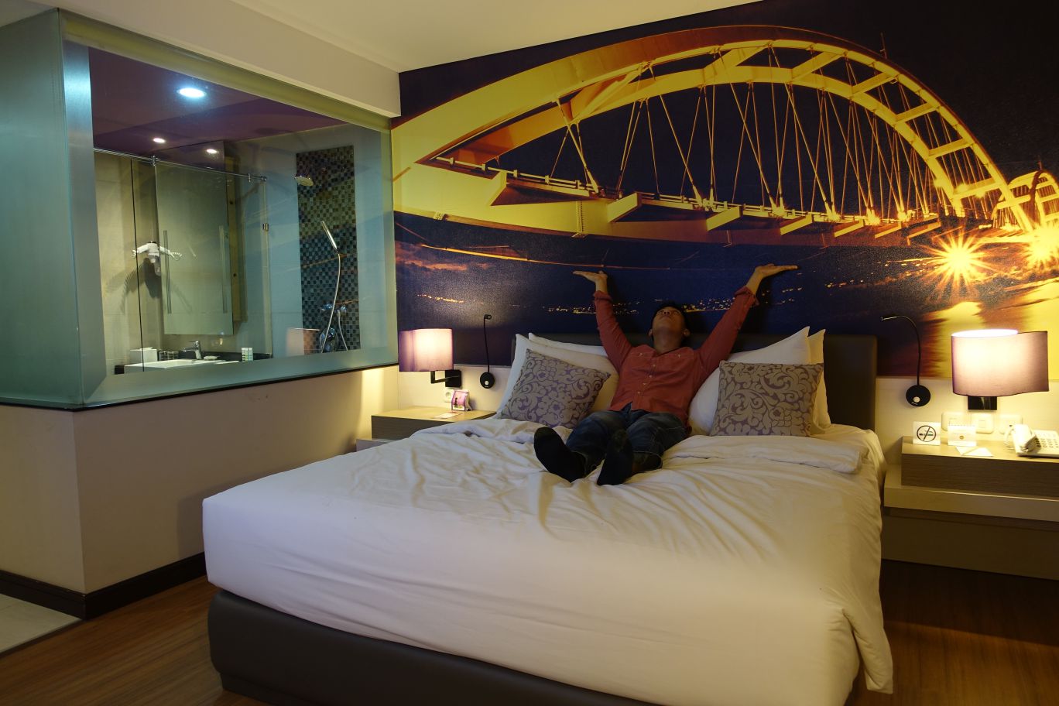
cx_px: 530
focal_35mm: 24
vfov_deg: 53.1
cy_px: 353
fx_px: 706
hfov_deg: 73.7
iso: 125
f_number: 1.8
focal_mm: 8.8
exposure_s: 1/8
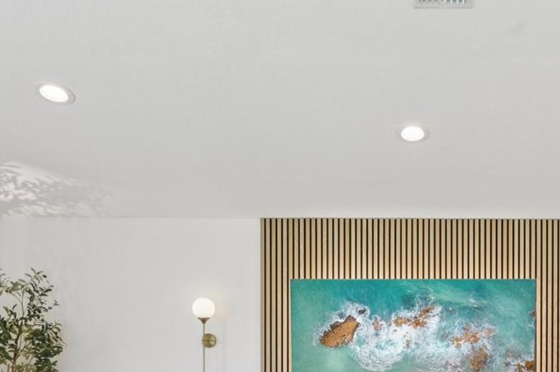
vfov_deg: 29.0
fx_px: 668
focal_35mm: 43
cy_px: 378
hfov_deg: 44.1
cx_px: 415
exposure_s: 1/13
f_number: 8
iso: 400
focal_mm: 20
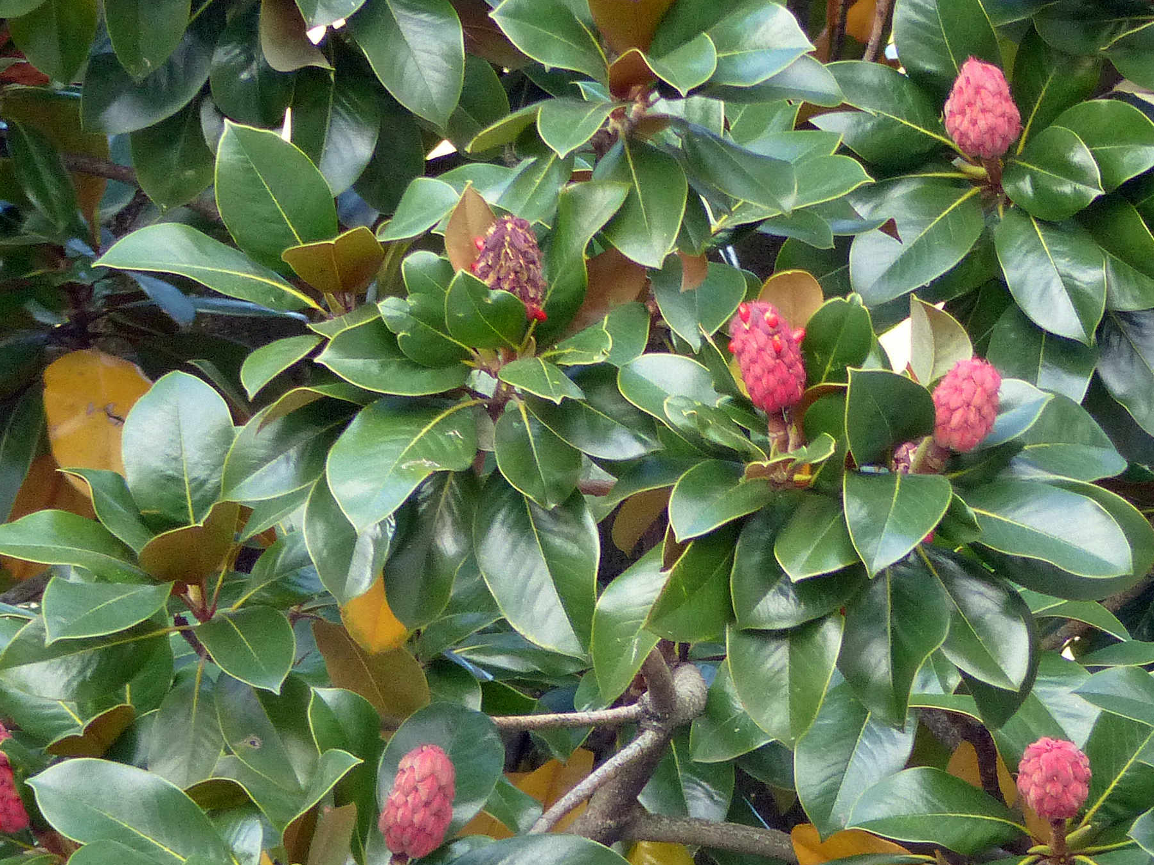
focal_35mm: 1336
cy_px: 456
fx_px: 44538
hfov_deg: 1.5
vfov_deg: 1.1
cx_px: 719
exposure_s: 1/125
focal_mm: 108
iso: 320
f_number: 2.8
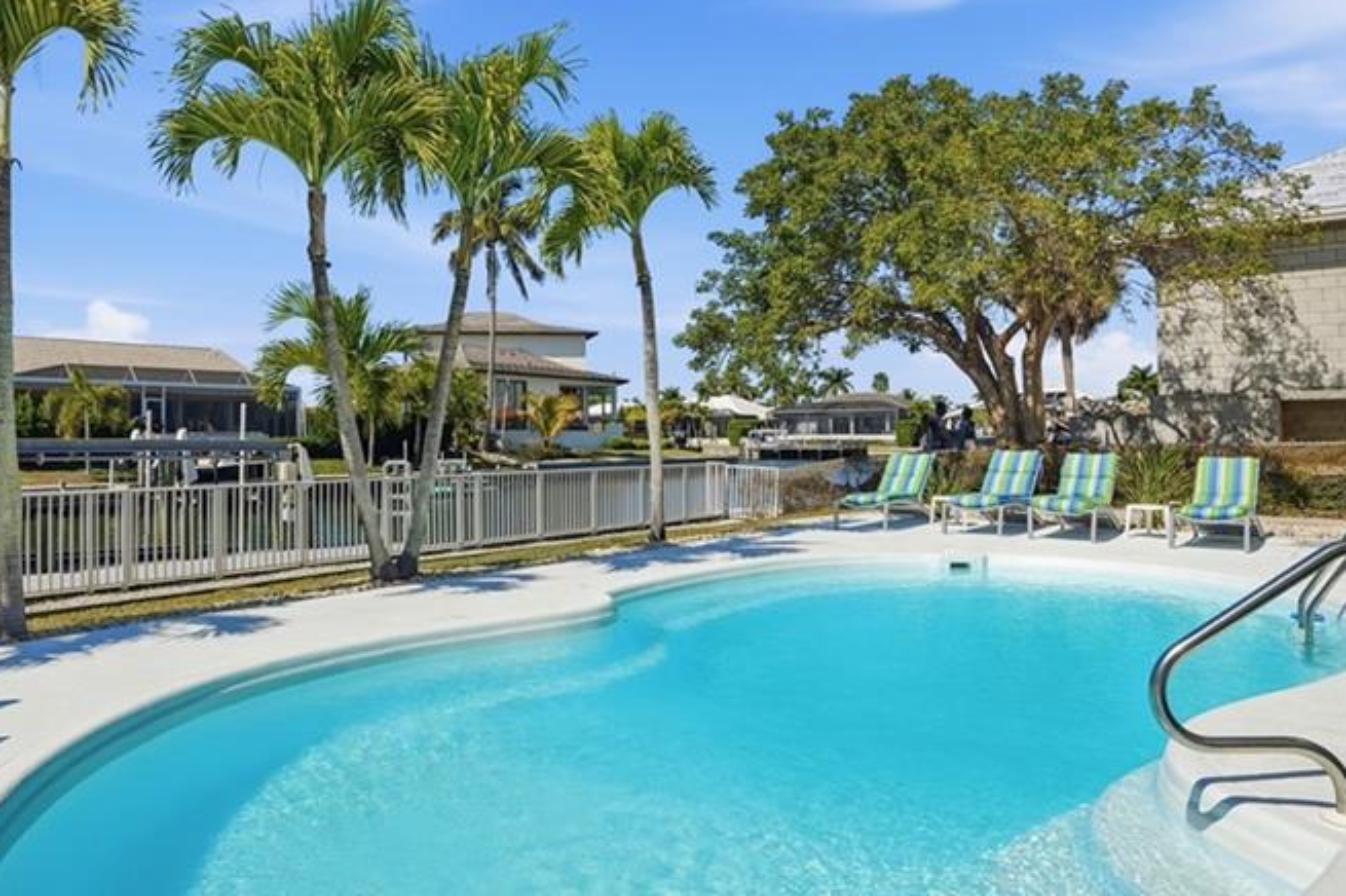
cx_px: 532
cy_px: 445
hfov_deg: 70.7
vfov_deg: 51.2
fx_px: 934
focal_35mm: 25
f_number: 9
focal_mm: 16
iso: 400
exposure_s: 1/8000
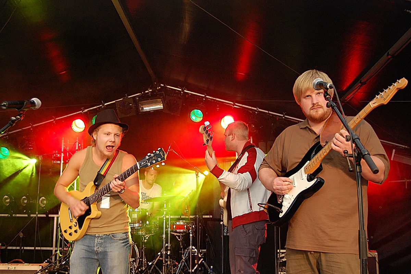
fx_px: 411
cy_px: 137
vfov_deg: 36.8
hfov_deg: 53.2
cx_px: 206
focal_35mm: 36
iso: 800
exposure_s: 1/80
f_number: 4.5
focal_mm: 24
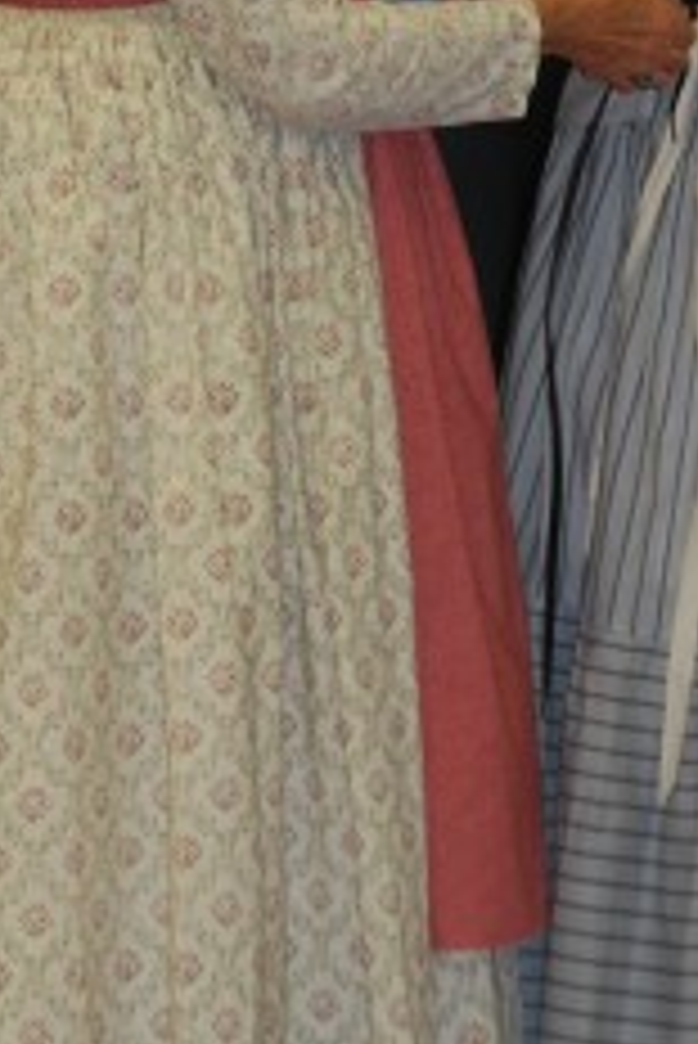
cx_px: 527
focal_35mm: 272
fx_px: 7898
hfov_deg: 5.1
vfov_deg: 7.5
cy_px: 94
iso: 400
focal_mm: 70
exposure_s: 1/60
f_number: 5
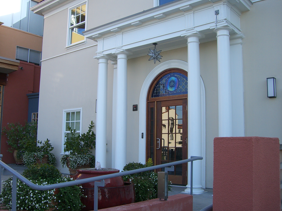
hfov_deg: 47.9
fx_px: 318
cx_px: 138
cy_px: 106
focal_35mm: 39
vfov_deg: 36.8
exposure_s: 1/250
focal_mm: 6.2
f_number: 2.7
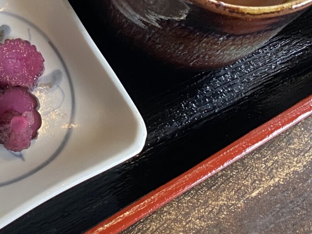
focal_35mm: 73
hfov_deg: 23.9
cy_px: -94
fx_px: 658
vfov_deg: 18.4
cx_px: -76
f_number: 1.8
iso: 125
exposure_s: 1/60
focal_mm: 4.25
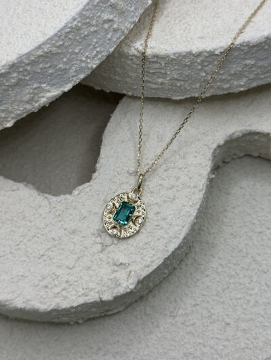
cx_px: 136
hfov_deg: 30.3
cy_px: 180
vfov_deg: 39.6
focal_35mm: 48
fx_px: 501
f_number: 1.78
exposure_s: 1/1815
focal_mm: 6.86
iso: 80
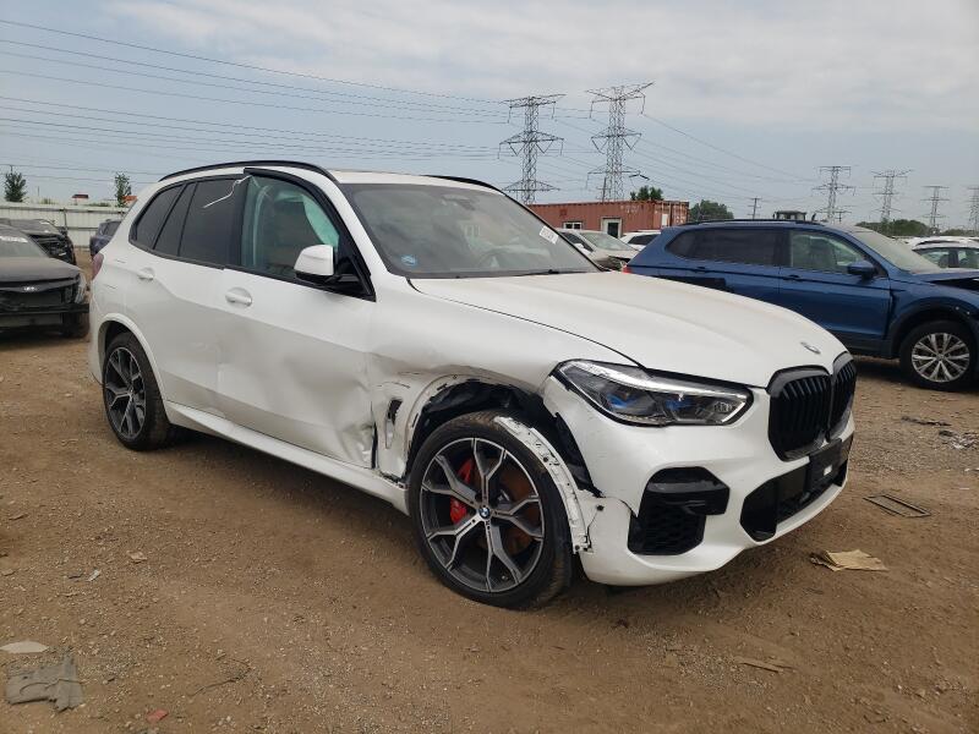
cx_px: 490
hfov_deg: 67.3
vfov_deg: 53.1
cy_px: 367
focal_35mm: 26
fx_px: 735
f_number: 1.5
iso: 50
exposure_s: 1/3333
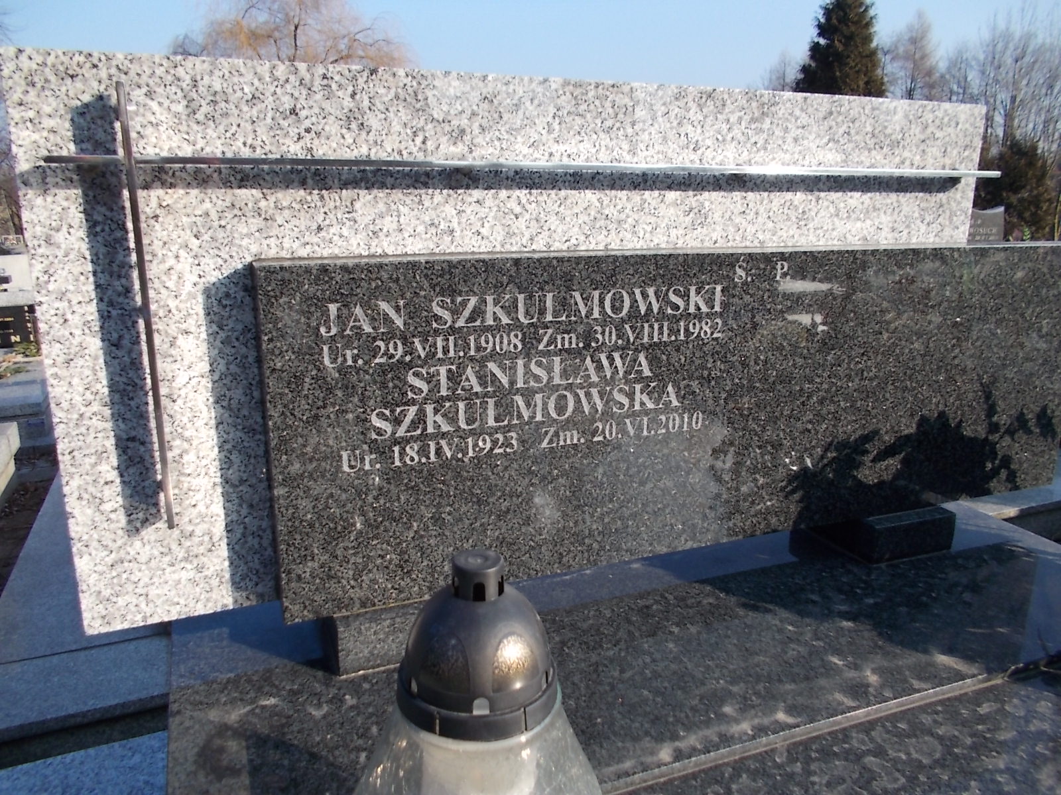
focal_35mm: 26
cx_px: 530
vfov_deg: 53.1
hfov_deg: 67.3
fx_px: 797
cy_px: 398
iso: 80
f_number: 8
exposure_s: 1/80
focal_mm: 4.6
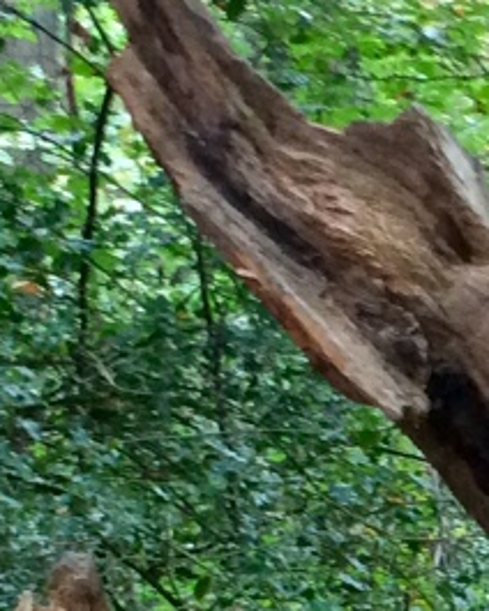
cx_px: 943
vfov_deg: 10.8
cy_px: 846
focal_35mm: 174
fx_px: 3148
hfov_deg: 8.5
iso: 160
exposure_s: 1/33
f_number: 2.2
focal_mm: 4.15
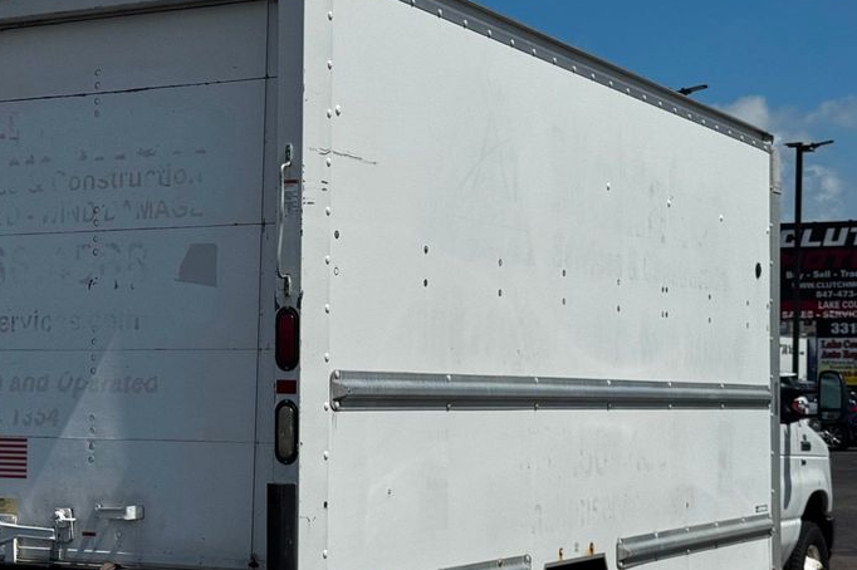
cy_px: 328
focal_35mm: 75
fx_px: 1784
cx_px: 325
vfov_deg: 18.2
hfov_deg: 26.9
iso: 64
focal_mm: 6.76
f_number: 1.78
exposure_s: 1/15385
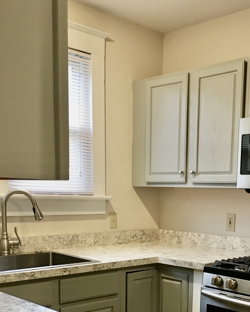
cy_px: 263
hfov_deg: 29.9
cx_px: 176
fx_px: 462
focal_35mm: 50
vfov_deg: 35.7
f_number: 2.2
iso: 160
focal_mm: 4.15
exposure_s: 1/30
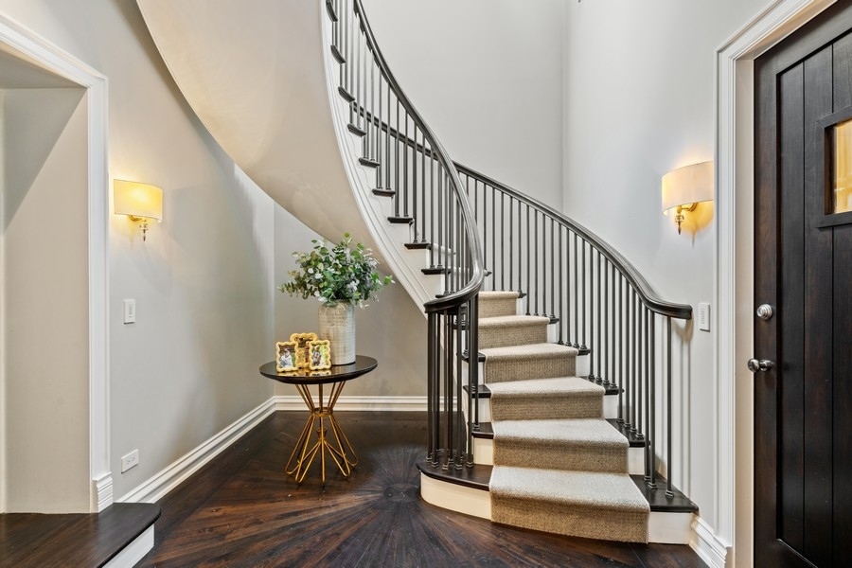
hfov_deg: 93.3
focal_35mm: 17
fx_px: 402
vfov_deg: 70.4
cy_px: 284
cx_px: 426
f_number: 8
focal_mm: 17
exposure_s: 1/4
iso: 320
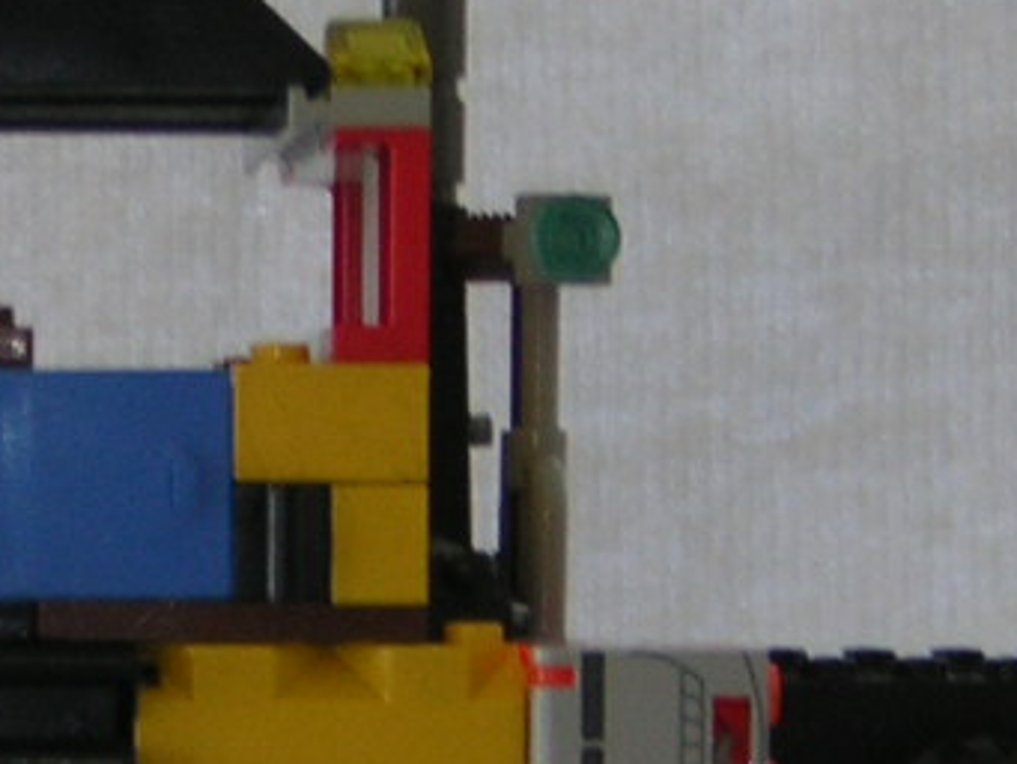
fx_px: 5467
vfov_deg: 7.9
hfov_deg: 10.6
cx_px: 242
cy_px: 770
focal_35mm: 186
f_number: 3.4
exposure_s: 1/30
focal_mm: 8.1
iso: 50
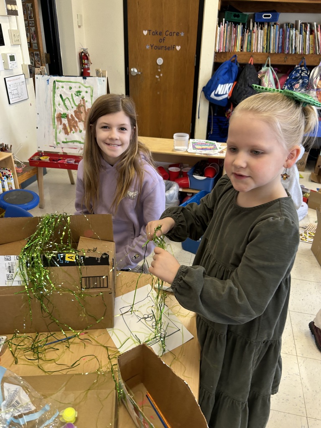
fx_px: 321
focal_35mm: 26
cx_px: 160
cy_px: 214
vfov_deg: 67.3
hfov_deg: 53.1
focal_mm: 5.7
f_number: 1.5
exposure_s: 1/60
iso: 100
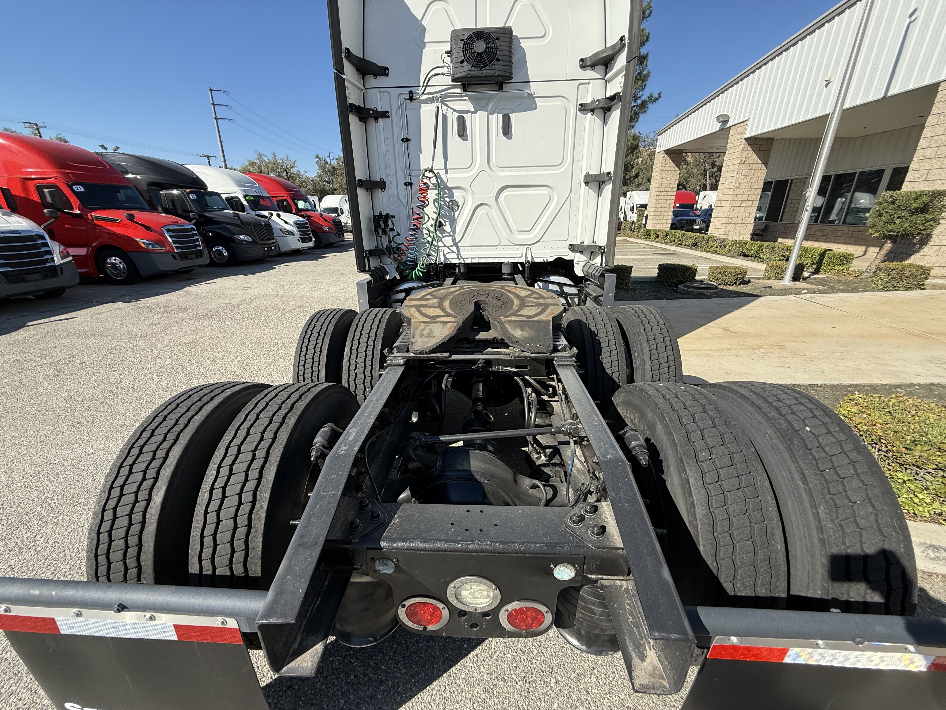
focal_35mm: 14
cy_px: 355
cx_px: 473
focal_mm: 2.22
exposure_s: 1/1431
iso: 64
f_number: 2.2
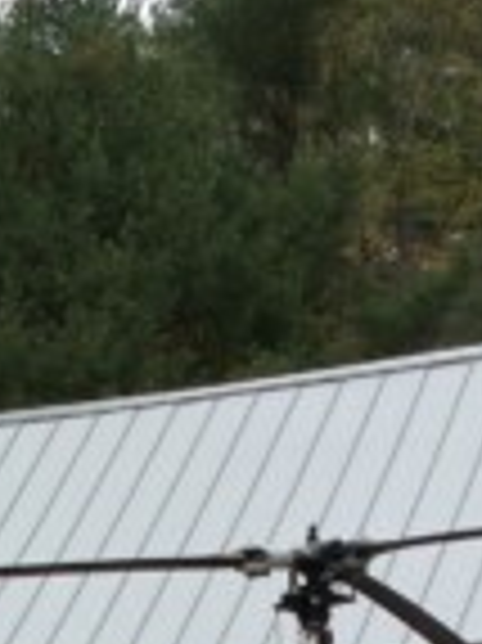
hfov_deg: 9.9
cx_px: 189
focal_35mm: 150
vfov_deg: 12.2
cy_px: 1128
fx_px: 2789
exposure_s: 1/367
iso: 32
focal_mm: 3.3
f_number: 2.4
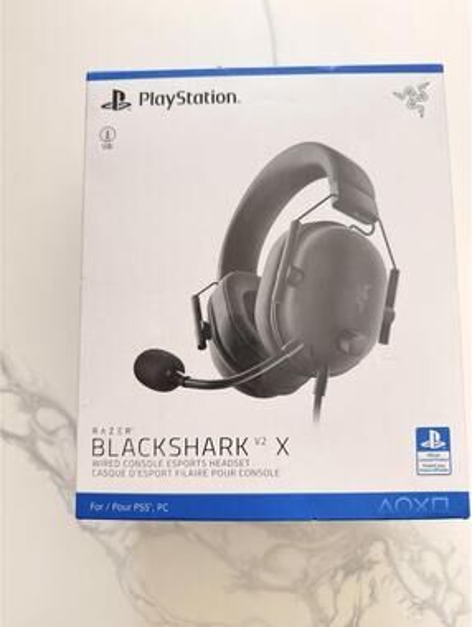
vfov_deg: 71.5
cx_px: 236
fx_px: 435
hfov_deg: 56.9
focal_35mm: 24
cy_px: 314
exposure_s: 1/76
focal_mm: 6.76
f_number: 1.78
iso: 200
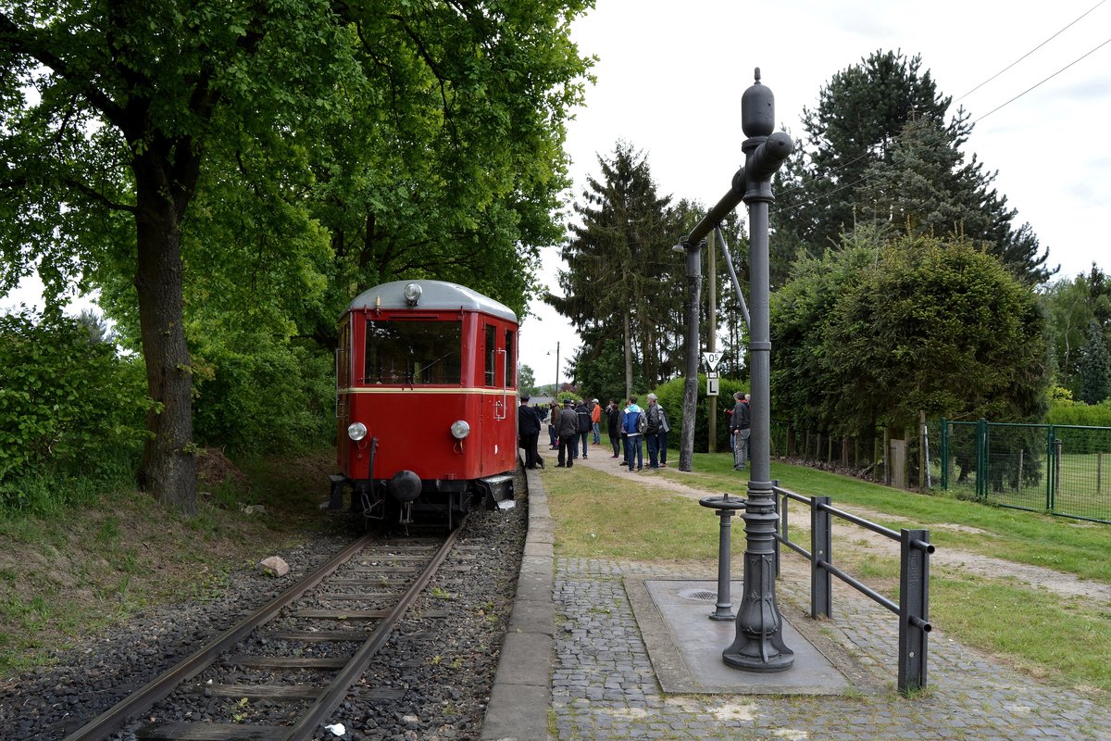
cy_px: 370
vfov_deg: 47.9
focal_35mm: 27
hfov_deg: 67.4
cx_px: 556
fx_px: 833
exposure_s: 1/400
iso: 250
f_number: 5.6
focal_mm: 18
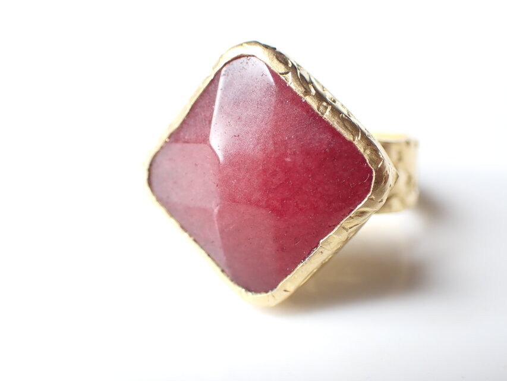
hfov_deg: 42.9
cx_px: 254
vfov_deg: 32.9
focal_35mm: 44
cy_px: 190
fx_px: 645
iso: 125
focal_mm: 7.84
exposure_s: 1/160
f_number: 2.9
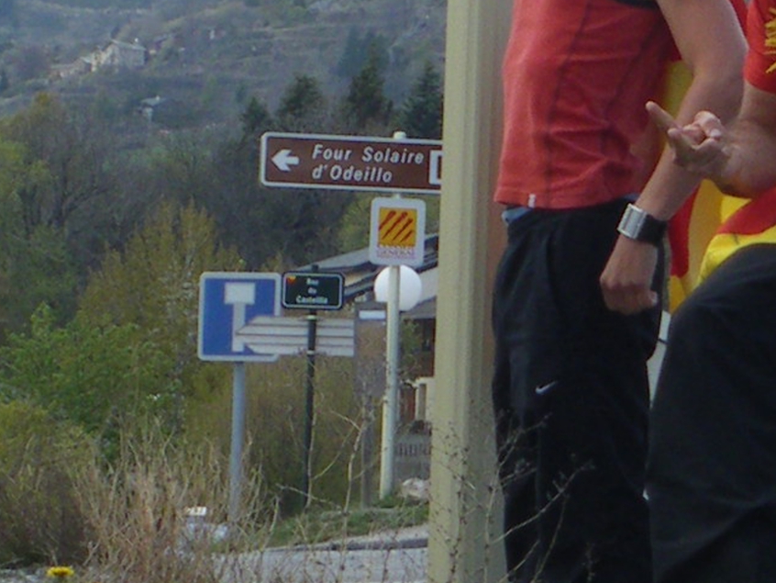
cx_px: 937
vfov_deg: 9.1
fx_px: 3633
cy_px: -124
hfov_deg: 11.9
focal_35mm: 162
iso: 64
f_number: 4
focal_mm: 7.5
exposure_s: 1/250
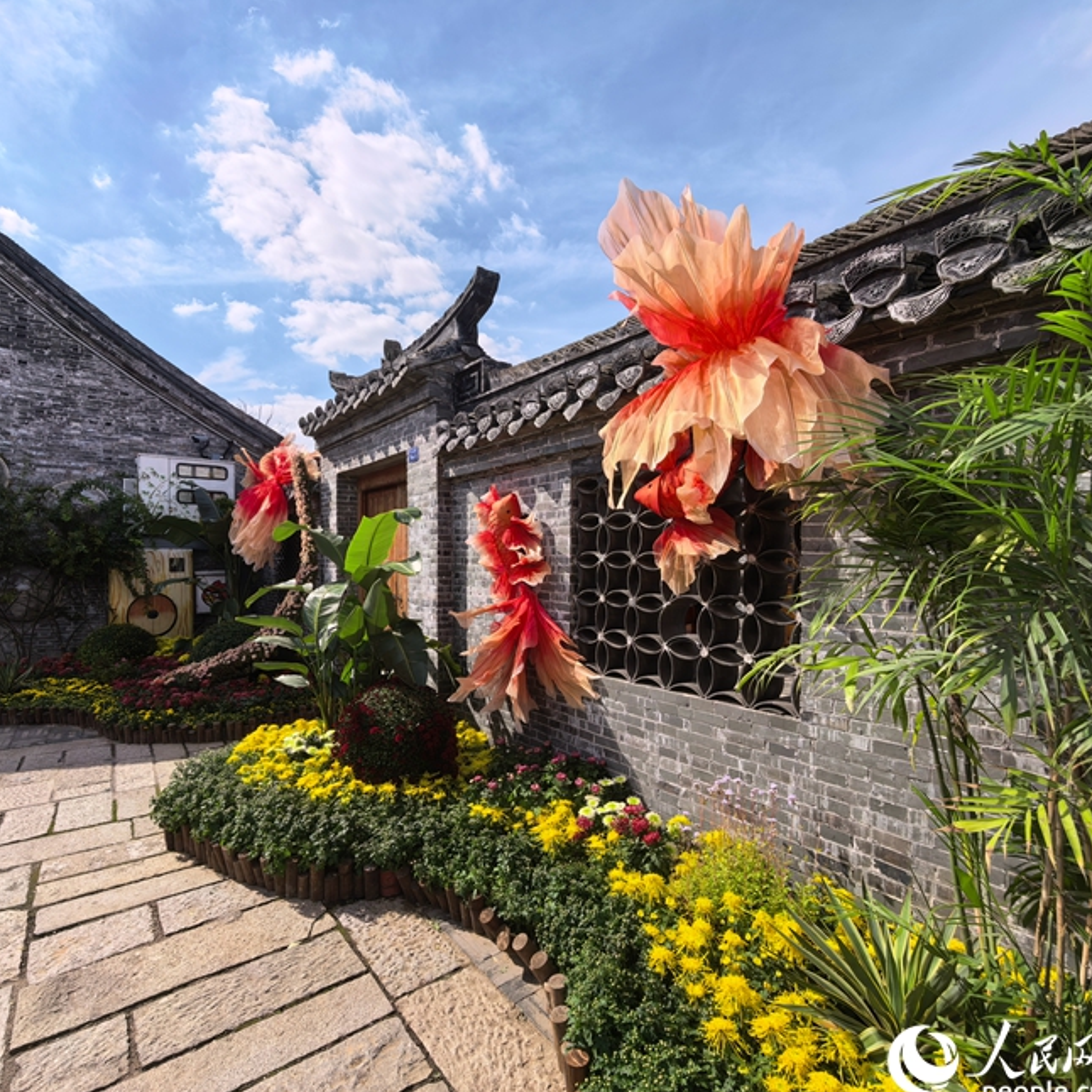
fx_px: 571
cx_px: 514
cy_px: 567
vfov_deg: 87.4
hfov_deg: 87.3
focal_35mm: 16
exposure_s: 1/2959
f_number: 2.2
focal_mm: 1.95
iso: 50
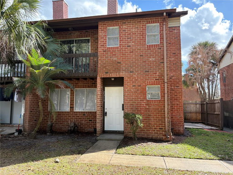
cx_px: 116
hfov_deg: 67.3
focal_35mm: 26
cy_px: 88
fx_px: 175
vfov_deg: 53.1
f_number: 1.6
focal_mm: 5.96
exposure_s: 1/694
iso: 64
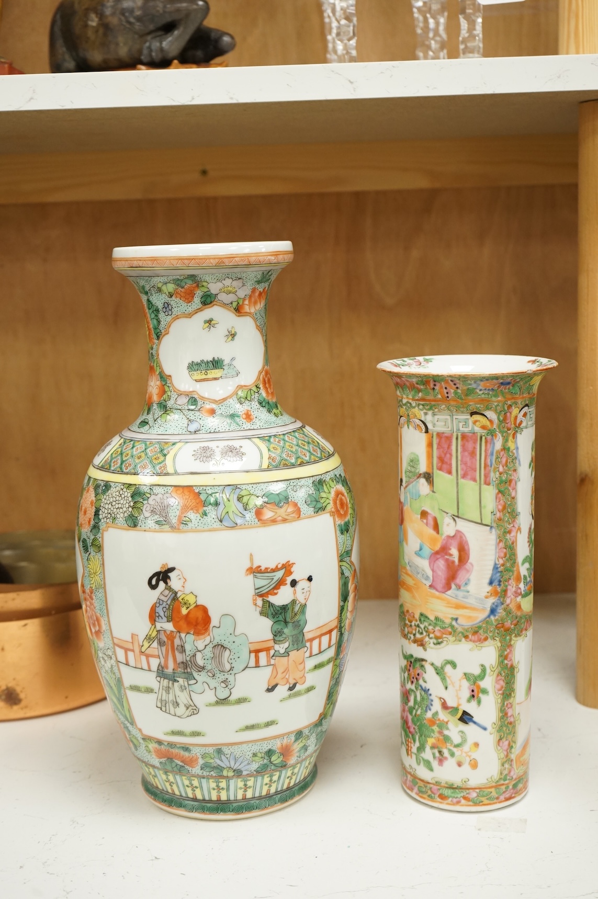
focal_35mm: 45
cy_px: 450
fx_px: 1123
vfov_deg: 43.6
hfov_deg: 29.8
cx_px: 299
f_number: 5.6
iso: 1600
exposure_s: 1/100
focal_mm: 45
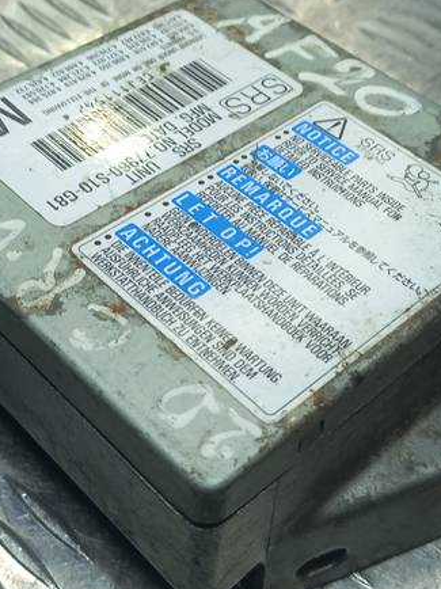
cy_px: 255
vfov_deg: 32.7
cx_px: 195
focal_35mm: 59
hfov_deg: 24.8
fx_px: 1003
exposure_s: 1/100
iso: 32
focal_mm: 4.6
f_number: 1.8
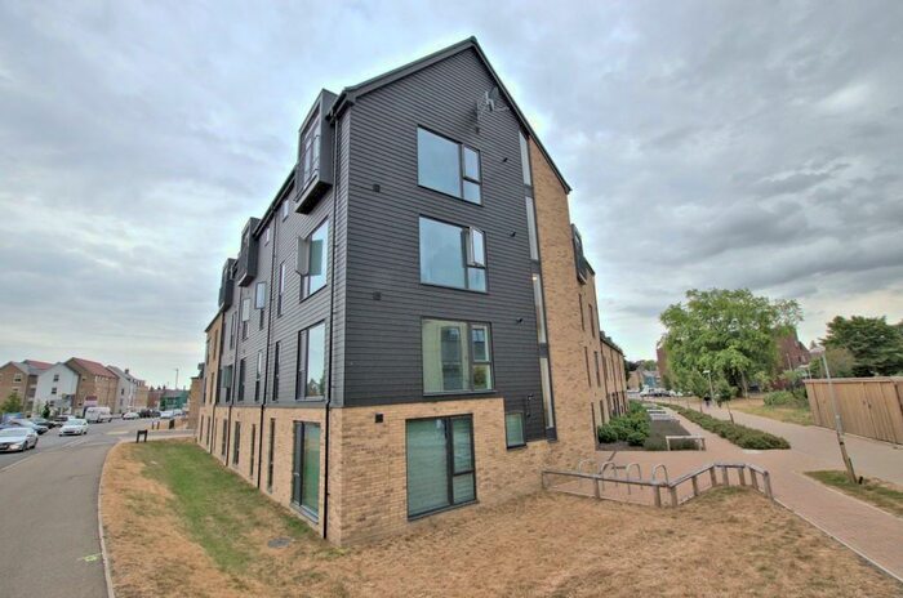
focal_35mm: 15
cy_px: 299
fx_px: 376
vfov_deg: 77.1
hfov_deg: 100.5
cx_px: 452
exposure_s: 1/250
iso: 400
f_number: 10
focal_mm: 10
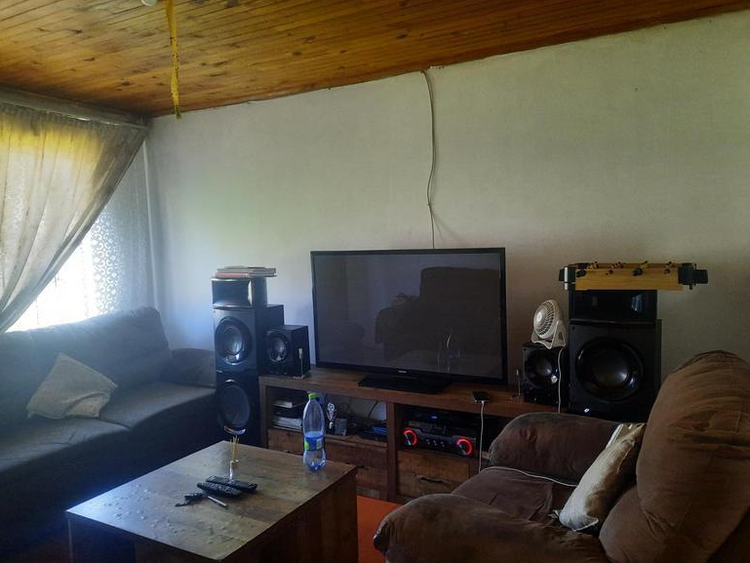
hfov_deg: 67.3
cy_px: 291
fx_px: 563
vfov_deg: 53.1
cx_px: 388
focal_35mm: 26
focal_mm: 4.6
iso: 400
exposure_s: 1/33
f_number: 2
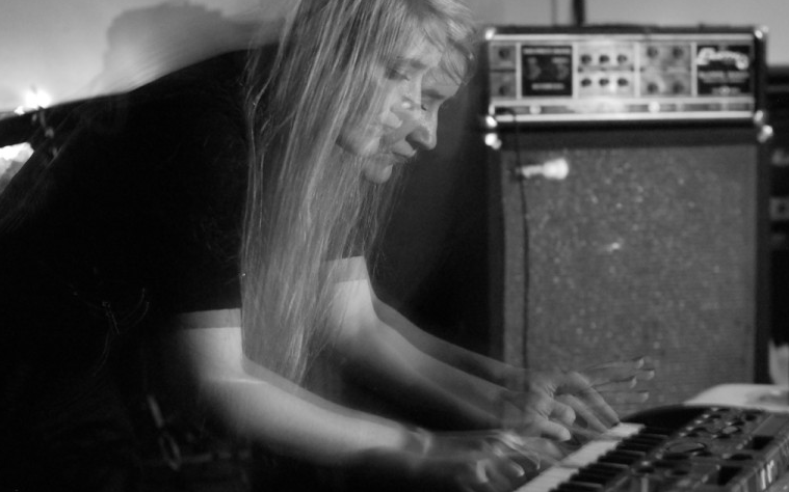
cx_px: 470
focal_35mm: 68
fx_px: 1454
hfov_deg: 30.3
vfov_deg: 19.2
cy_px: 268
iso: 1600
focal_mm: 35
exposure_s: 1/4
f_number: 2.2
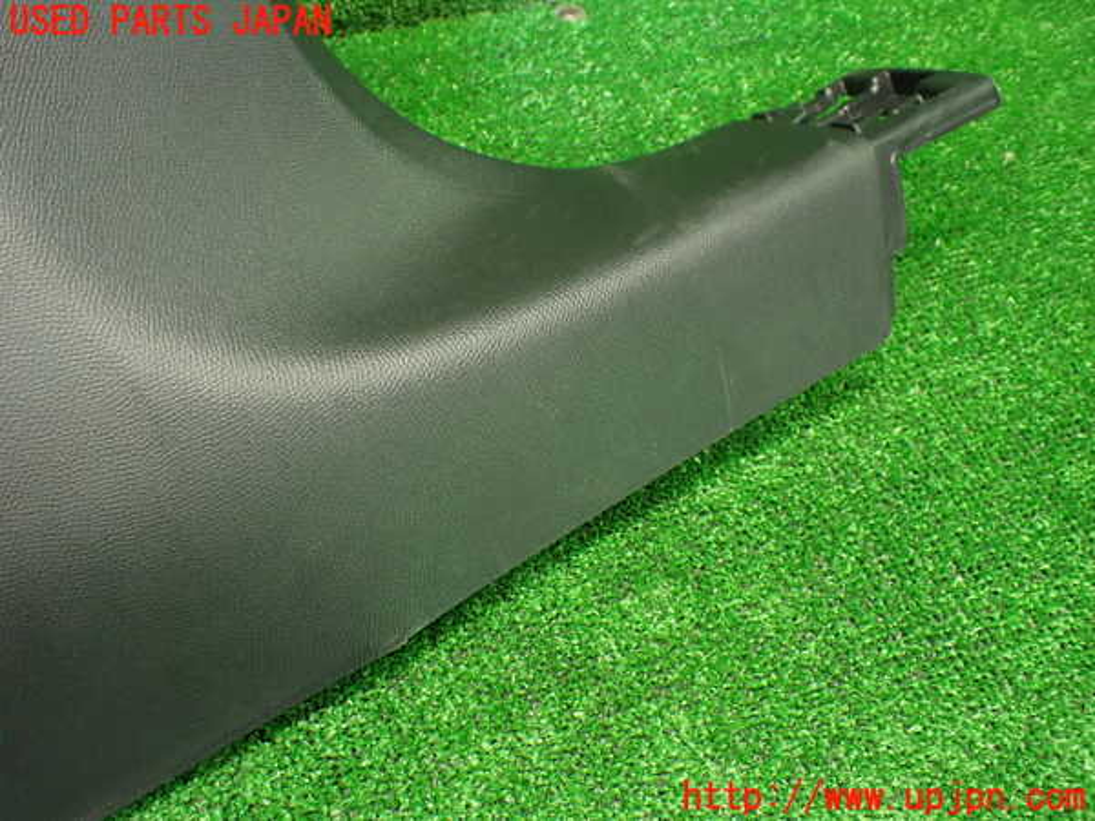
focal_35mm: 30
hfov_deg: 60.0
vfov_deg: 46.8
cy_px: 410
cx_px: 548
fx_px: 949
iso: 800
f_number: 2.3
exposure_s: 1/60
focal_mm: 5.4
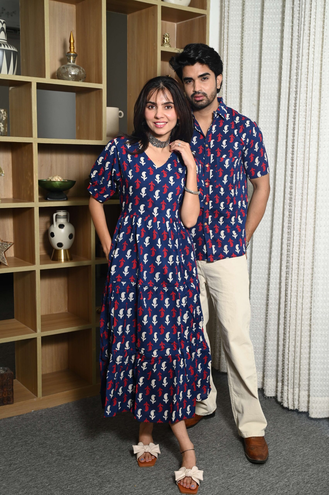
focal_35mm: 42
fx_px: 577
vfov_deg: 46.4
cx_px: 164
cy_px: 248
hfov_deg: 31.8
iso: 400
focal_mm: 42
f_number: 5.6
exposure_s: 1/160
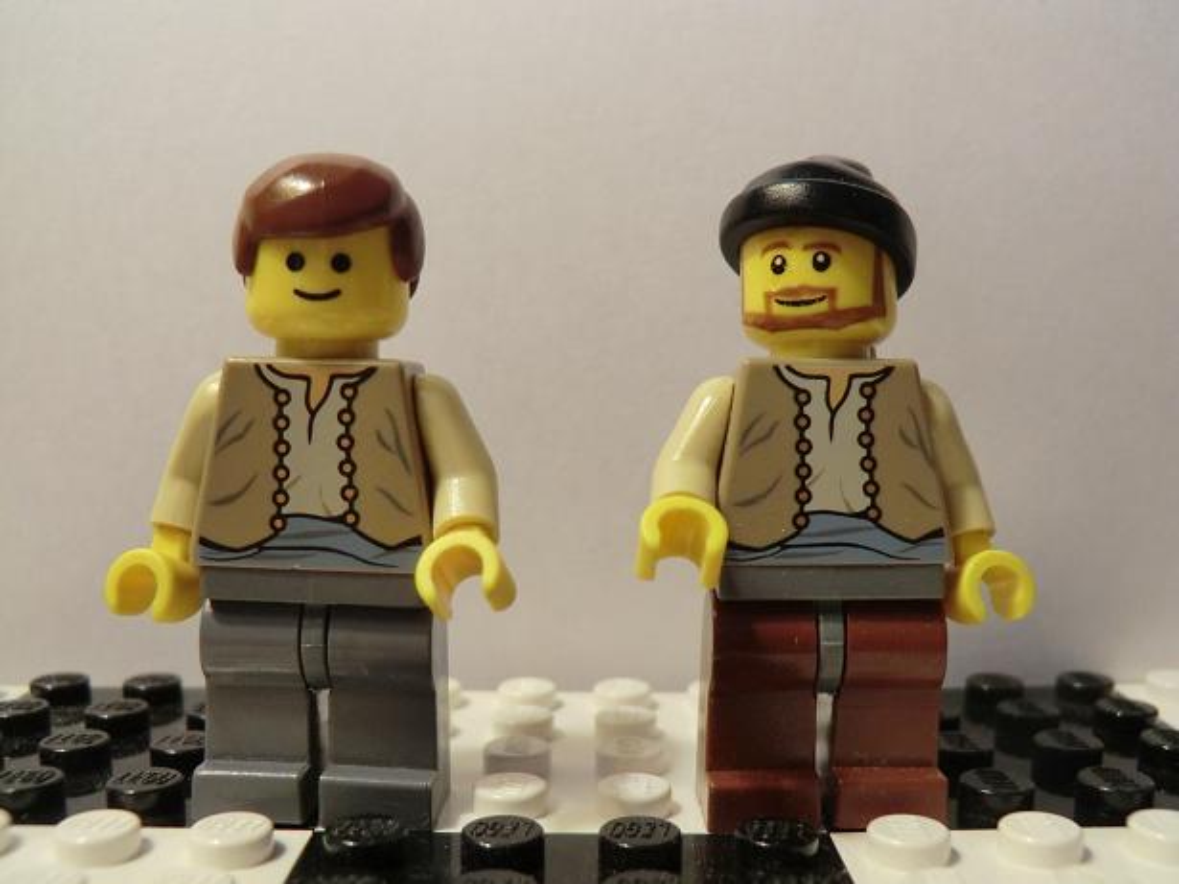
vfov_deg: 41.8
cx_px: 590
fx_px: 1158
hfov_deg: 54.0
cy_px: 442
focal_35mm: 34
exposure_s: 1/60
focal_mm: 6.1
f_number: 3.6
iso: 200
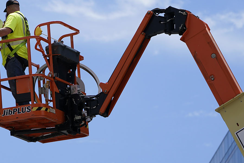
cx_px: 30
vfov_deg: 3.3
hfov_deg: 5.0
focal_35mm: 413
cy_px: 21
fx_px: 2799
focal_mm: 185
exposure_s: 1/1600
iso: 200
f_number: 5.6
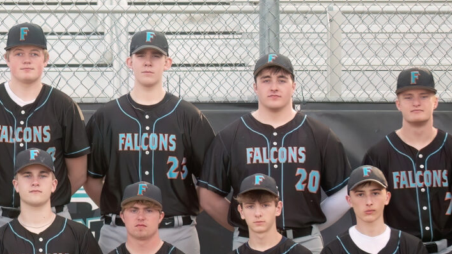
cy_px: 62
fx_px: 3548
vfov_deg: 4.1
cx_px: 4
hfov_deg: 7.3
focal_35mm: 296
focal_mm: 78
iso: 200
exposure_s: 1/400
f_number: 4.5
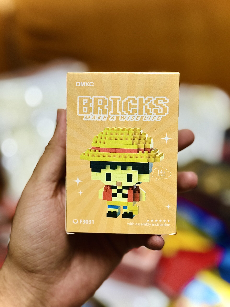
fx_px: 425
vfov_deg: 39.7
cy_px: 154
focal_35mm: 48
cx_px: 115
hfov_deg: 30.3
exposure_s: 1/50
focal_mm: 6.76
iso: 250
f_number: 1.78
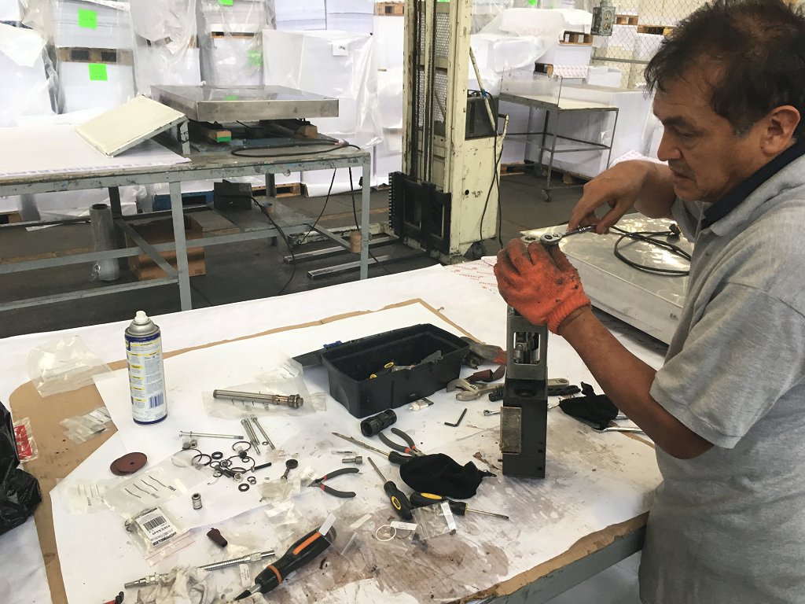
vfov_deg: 48.2
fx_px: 674
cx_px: 402
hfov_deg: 61.7
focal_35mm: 29
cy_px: 302
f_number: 2.2
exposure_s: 1/30
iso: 40
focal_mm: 4.15
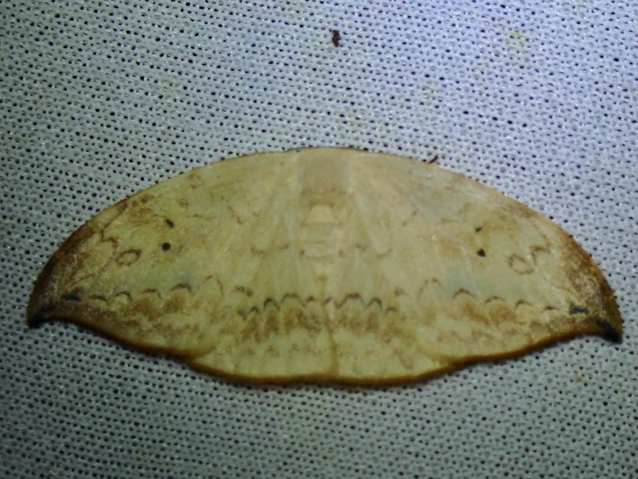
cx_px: 319
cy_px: 240
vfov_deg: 14.8
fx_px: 1843
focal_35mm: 100
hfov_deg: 19.6
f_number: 18
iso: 200
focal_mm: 18
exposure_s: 1/320
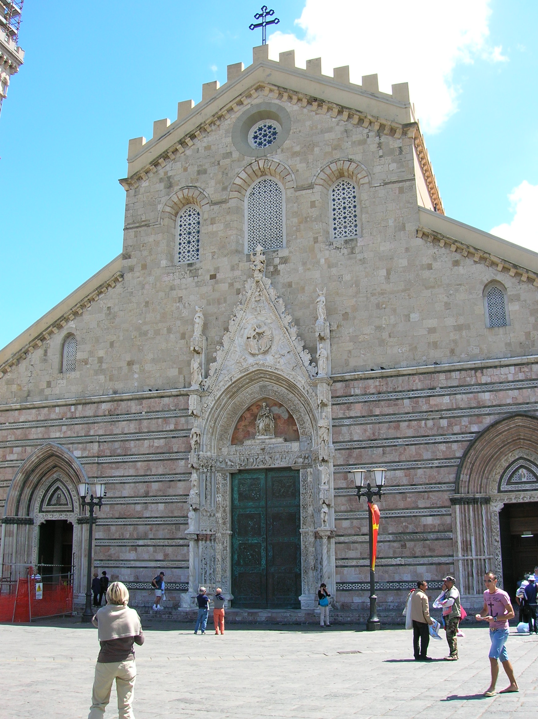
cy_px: 360
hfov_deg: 41.7
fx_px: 706
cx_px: 269
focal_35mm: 34
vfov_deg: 54.0
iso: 50
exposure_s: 1/162
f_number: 4.9
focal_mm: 5.7
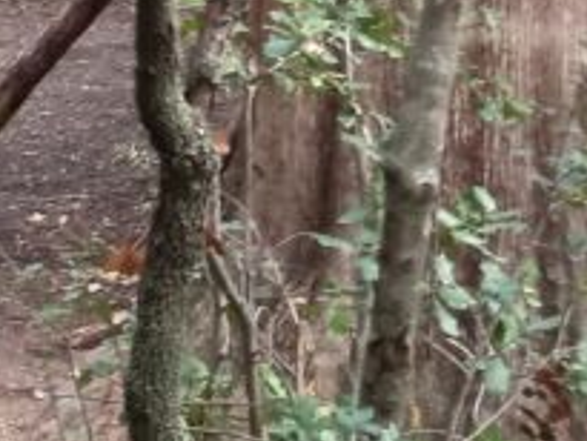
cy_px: -246
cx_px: -553
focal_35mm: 125
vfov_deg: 11.3
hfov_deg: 13.6
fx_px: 2121
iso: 80
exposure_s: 1/59
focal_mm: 4.6
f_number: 2
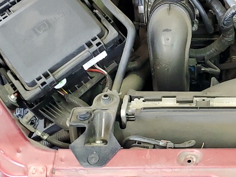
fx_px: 573
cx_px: 254
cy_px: 69
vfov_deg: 17.5
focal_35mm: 84
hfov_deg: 22.1
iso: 243
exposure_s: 1/60.2
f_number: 1.5
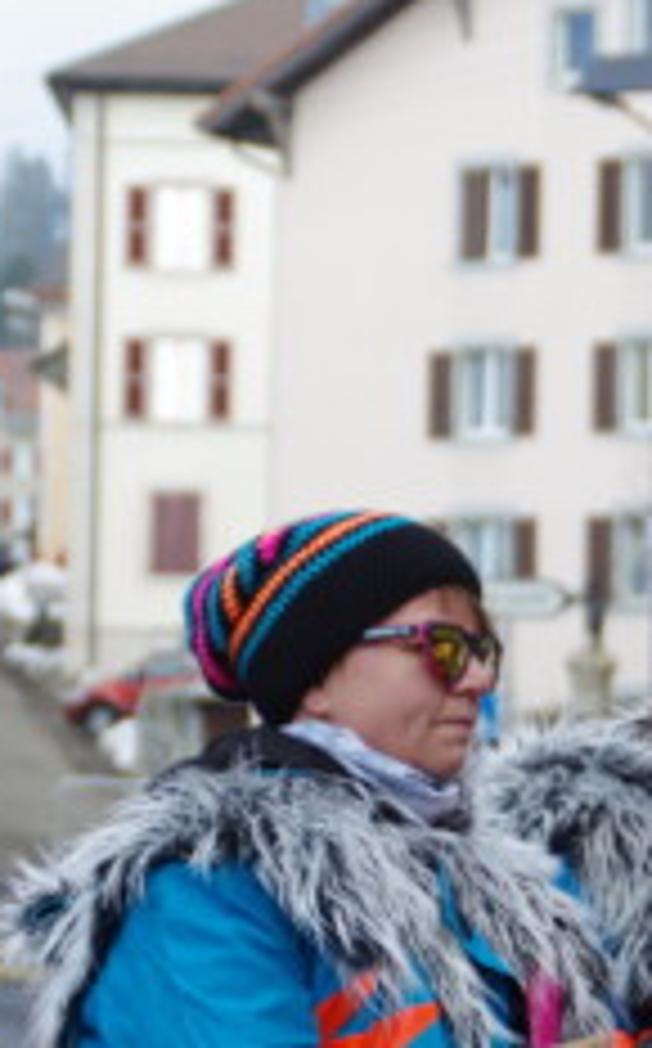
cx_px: 481
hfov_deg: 5.9
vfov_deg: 9.4
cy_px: 722
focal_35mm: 223
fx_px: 6360
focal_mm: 68
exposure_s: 1/160
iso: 100
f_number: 5.6
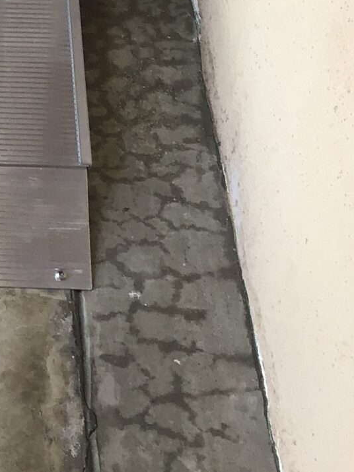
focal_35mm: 111
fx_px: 1514
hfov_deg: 12.4
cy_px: 165
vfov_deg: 17.7
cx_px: -253
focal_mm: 3.3
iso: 25
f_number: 2.4
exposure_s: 1/196
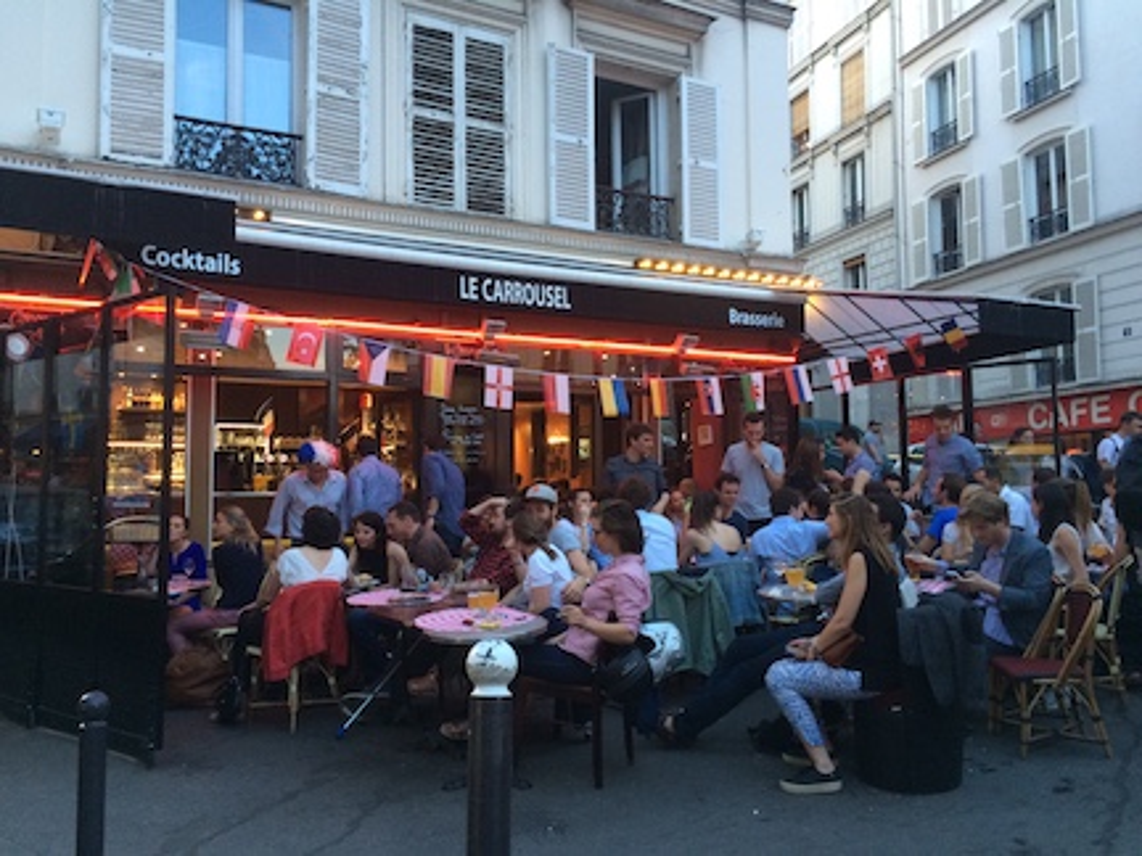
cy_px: 428
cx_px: 571
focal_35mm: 29
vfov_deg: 48.2
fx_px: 957
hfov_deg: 61.7
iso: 160
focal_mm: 4.15
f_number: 2.2
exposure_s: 1/33
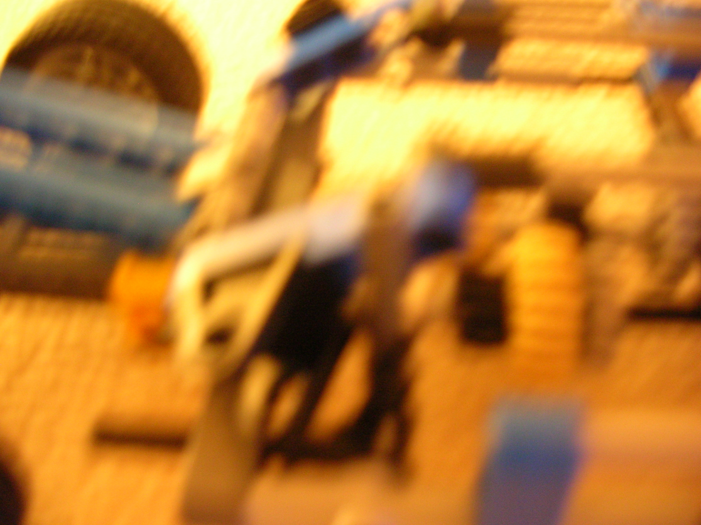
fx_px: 708
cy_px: 262
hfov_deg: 52.7
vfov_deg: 40.6
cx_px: 350
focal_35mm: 35
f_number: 2.8
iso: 200
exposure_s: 1/1.1
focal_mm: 5.8
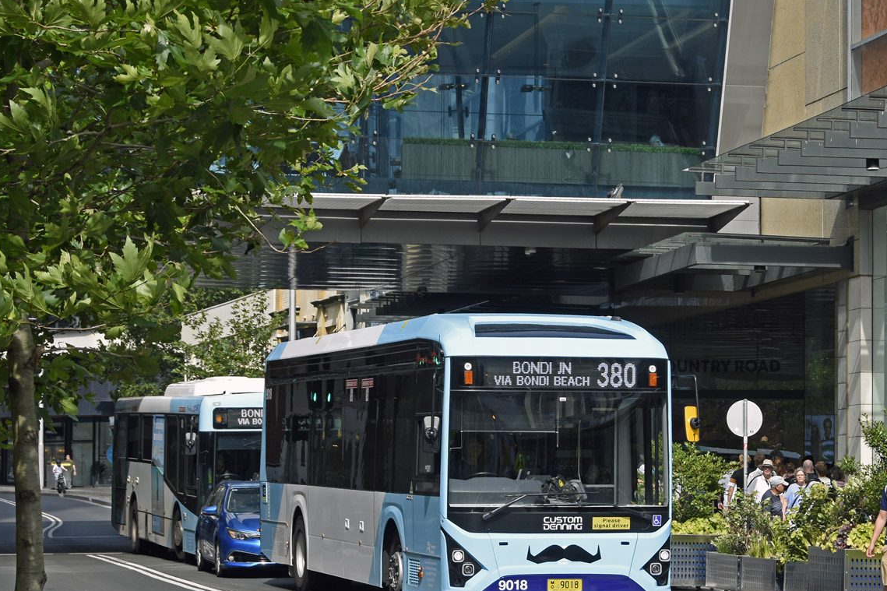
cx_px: 554
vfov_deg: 12.6
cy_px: 318
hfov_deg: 18.8
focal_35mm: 109
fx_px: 2677
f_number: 8
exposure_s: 1/200
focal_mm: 55
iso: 110
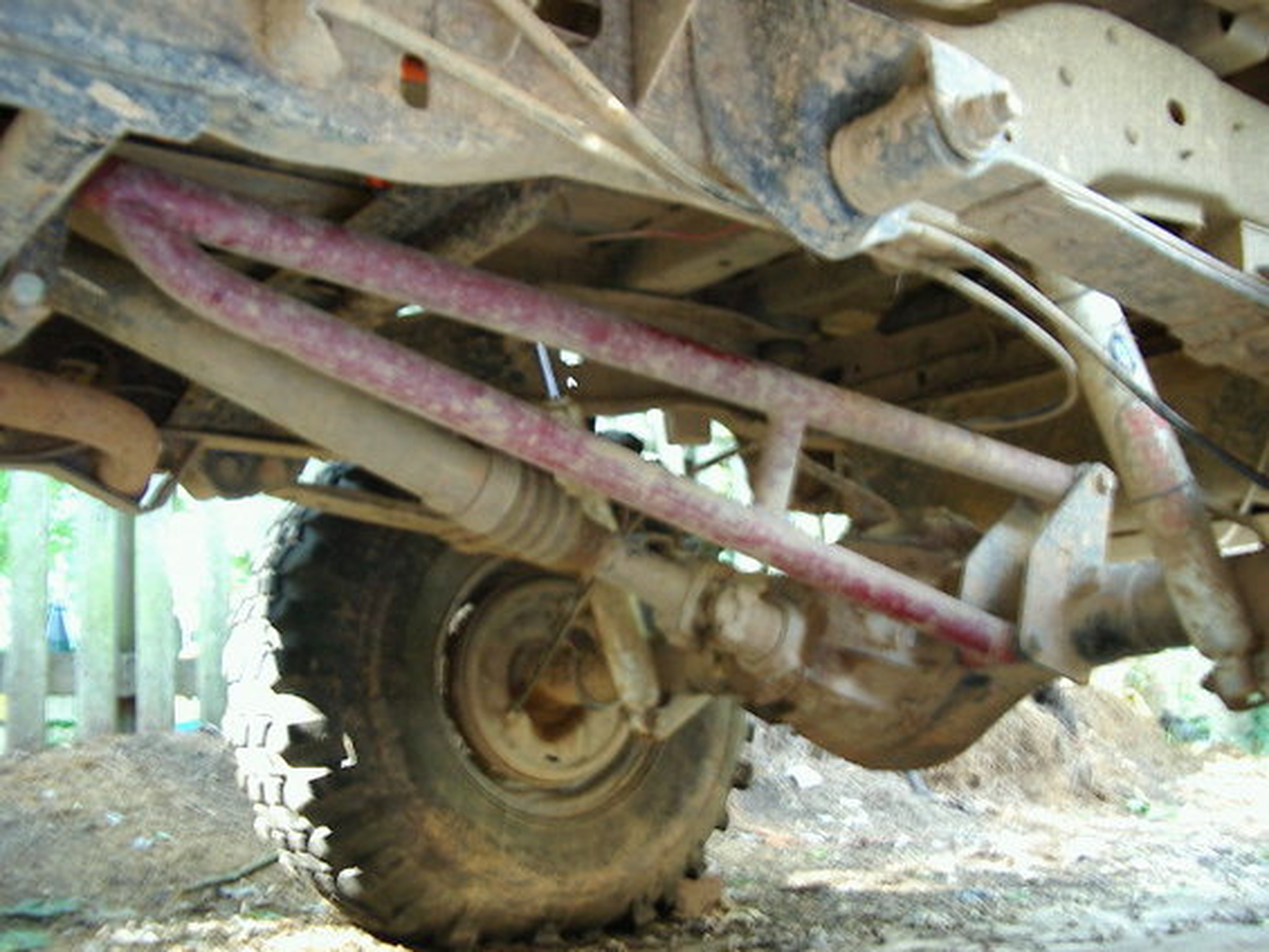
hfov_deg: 49.0
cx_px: 634
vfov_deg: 37.7
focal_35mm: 38
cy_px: 476
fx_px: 1393
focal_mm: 5.8
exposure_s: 1/13
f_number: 2.6
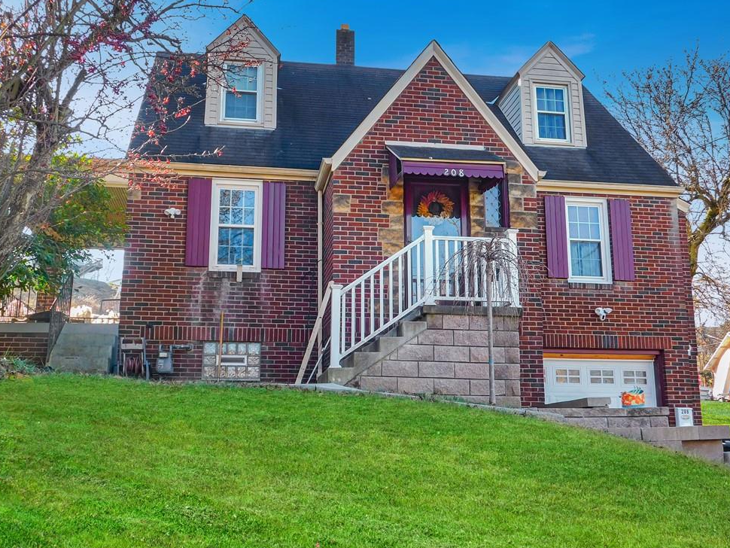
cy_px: 270
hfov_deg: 49.0
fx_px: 802
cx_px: 363
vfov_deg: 37.7
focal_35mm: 38
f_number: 3.5
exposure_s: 1/160
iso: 125
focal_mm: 6.3
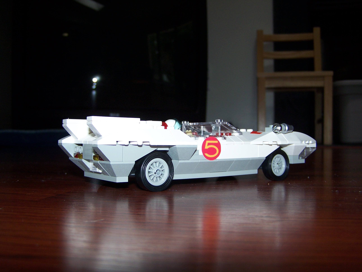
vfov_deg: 37.7
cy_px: 136
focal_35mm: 38
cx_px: 181
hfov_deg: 49.0
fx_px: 397
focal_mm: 6.3
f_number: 2.8
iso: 80
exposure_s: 1/60
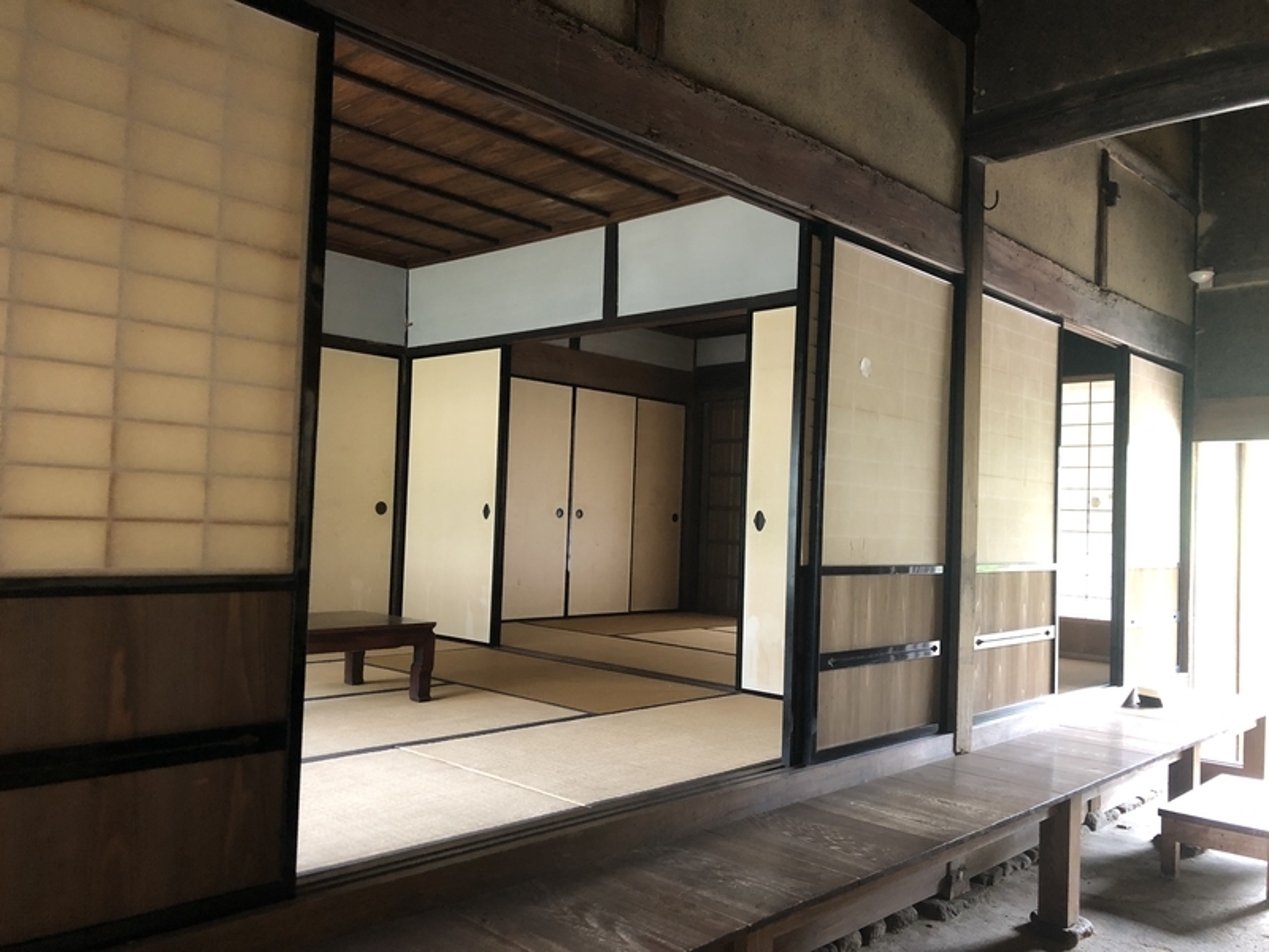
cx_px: 634
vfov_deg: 49.7
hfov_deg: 63.4
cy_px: 476
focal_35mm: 28
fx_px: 1026
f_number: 1.8
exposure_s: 1/15
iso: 100
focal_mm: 4
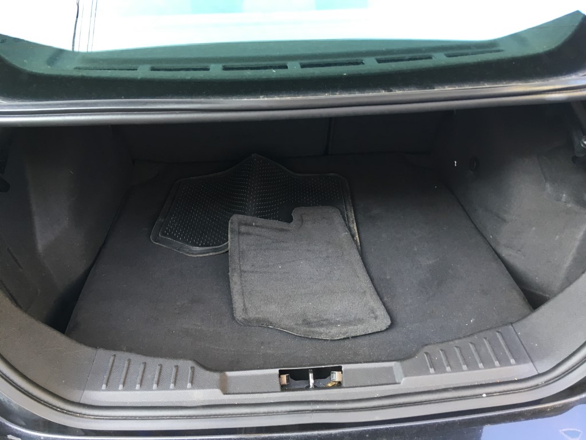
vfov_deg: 48.2
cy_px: 220
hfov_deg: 61.7
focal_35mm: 29
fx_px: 491
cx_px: 293
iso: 50
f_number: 2.2
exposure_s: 1/30
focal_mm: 4.15
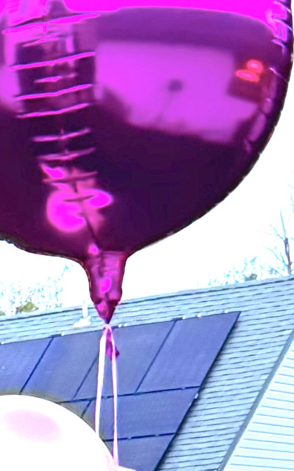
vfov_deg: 12.9
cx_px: -190
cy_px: 1003
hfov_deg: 9.2
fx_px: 1757
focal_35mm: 137
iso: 500
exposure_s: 1/60
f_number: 1.78
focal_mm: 6.76
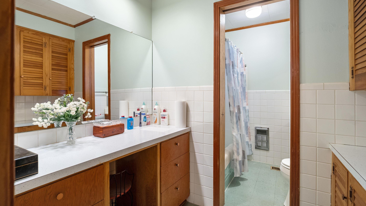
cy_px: 97
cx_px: 181
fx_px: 165
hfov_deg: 95.9
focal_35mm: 17
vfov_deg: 63.9
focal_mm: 16
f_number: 5.6
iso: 1600
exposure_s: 1/13
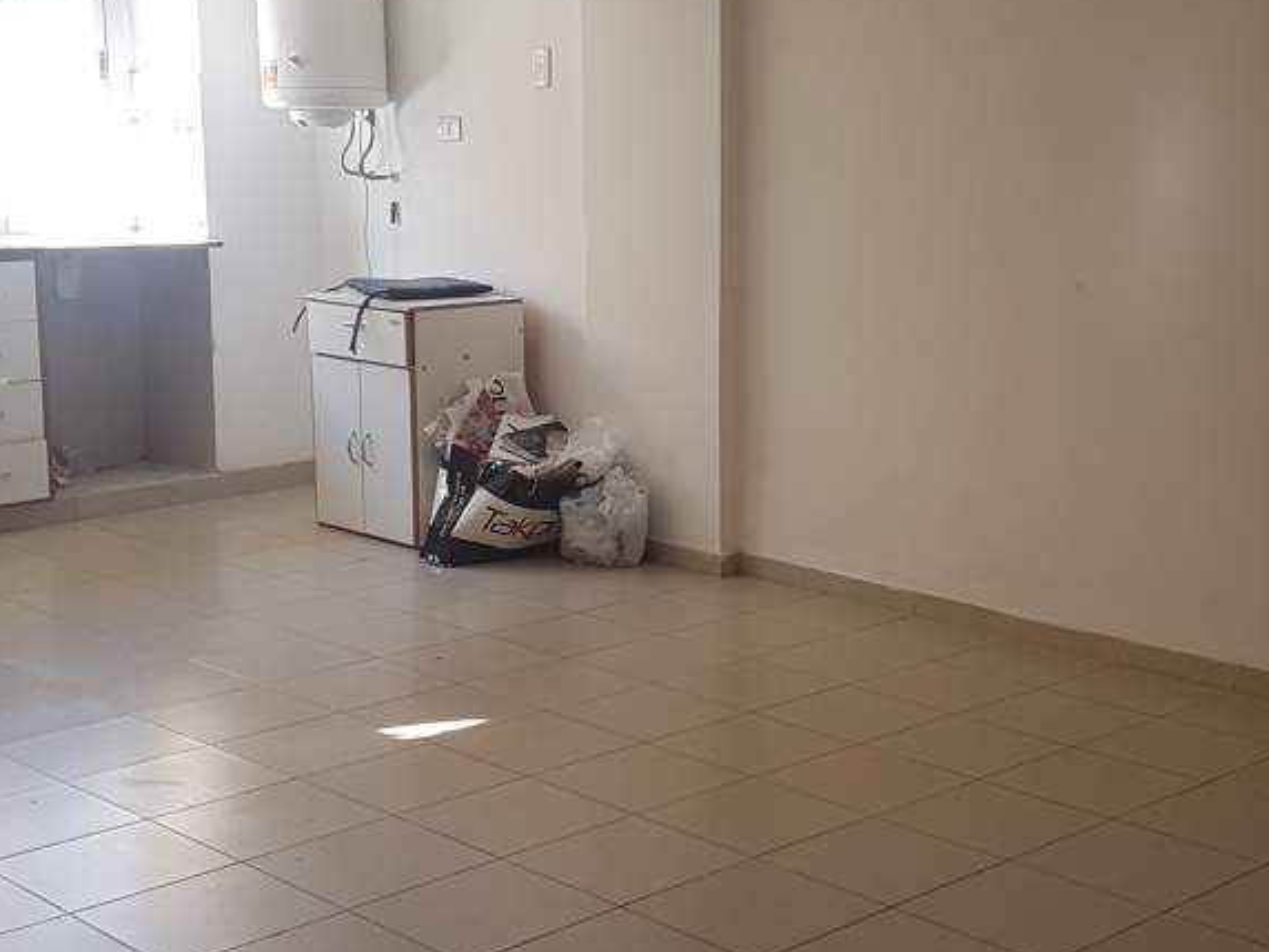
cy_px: 369
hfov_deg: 34.7
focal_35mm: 55
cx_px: 803
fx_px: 2016
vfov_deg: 26.5
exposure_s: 1/100
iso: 50
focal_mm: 4.2
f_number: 1.7
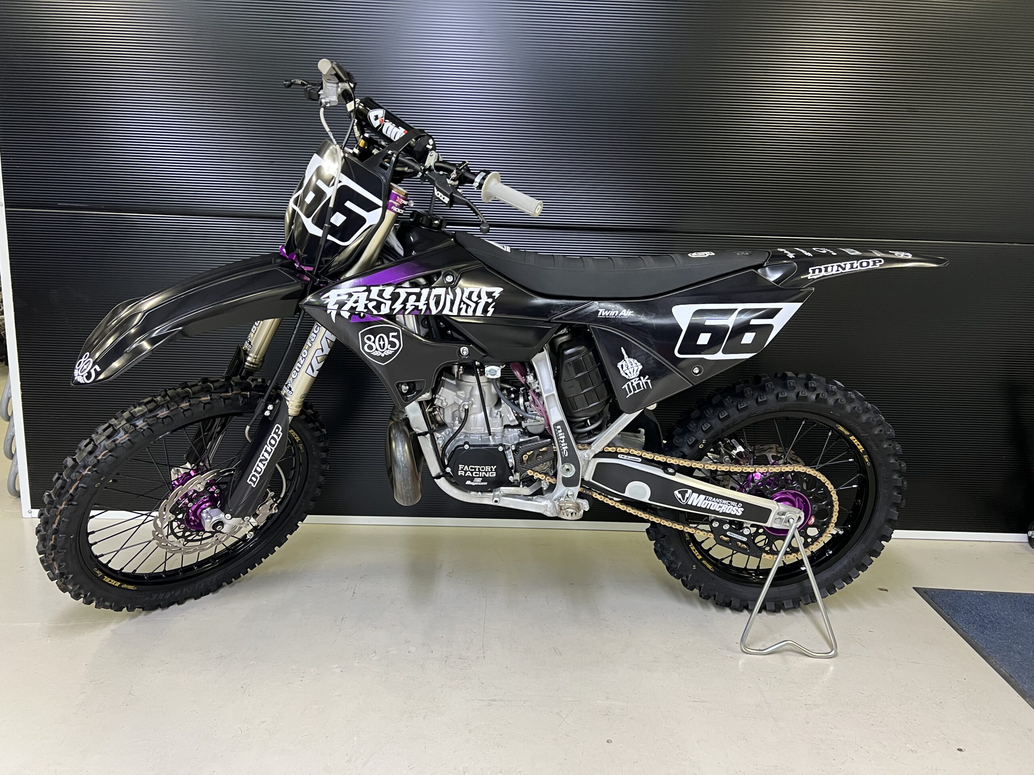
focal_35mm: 26
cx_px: 517
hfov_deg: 67.3
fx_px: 777
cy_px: 388
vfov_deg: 53.1
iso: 320
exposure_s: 1/50
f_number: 1.5
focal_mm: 5.7
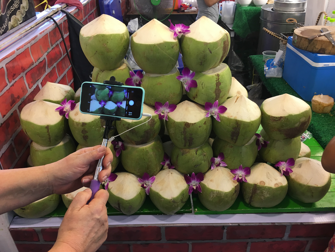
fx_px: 281
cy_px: 126
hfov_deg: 61.7
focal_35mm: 29
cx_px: 168
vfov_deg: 48.2
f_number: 2.2
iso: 50
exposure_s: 1/33
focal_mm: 4.15
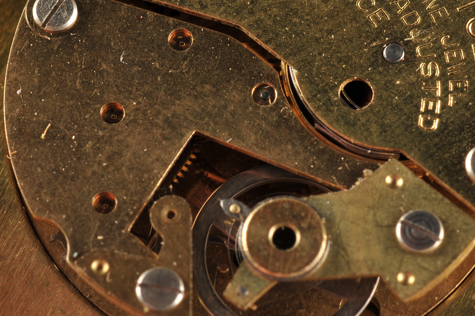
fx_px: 2069
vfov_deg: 8.7
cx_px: 259
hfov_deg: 13.1
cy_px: 122
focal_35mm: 157
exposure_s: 1/200
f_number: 18
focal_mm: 60
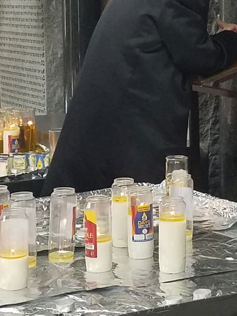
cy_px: 62
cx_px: 222
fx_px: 976
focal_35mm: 107
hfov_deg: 13.7
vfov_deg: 18.2
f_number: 1.7
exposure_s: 1/60
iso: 200
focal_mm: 4.2
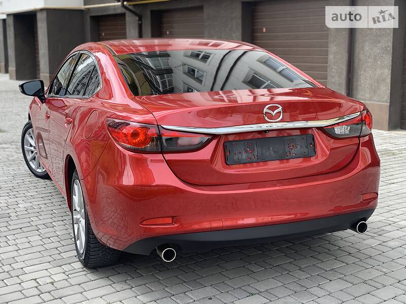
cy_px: 152
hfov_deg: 36.8
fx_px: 610
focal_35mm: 52
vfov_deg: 28.0
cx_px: 203
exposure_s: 1/146
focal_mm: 6
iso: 16
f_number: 2.4
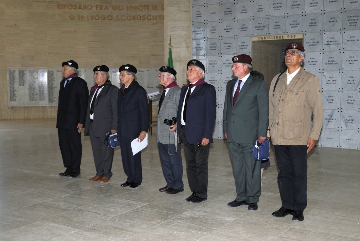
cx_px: 180
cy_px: 120
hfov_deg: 43.6
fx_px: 450
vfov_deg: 29.9
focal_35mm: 45
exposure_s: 1/250
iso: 100
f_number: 5
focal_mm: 30
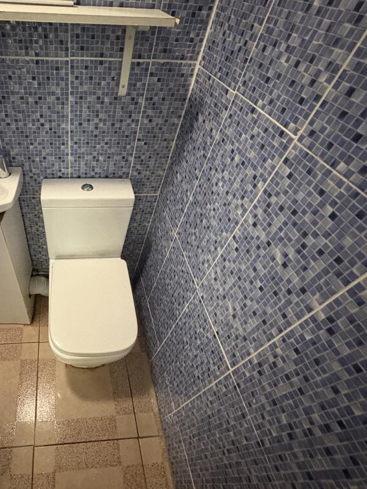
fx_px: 269
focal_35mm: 19
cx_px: 87
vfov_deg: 84.7
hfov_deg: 64.1
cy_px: 248
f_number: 2.2
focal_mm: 2.22
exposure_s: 1/25
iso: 1000
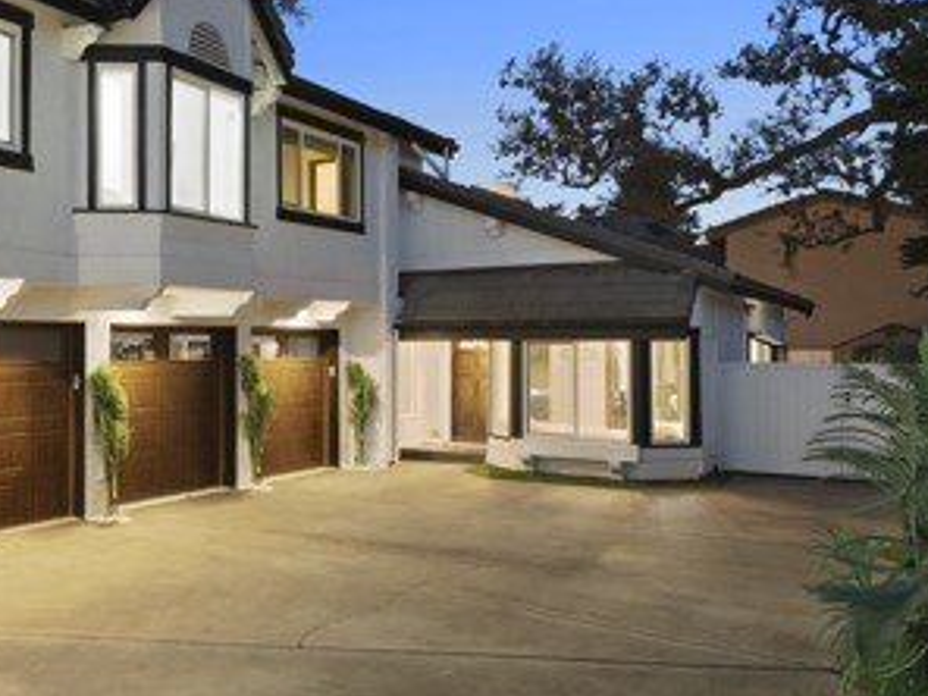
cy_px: 353
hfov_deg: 44.1
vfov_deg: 36.8
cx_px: 113
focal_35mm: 39
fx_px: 1046
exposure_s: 1.5
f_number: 6.7
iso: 1600
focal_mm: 20
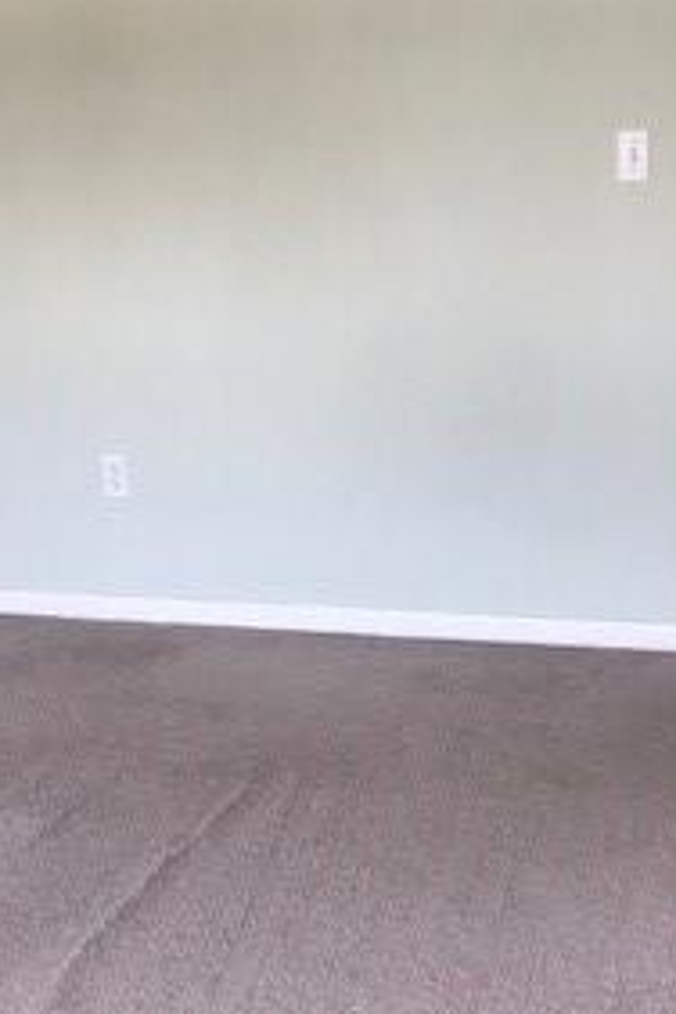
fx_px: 1859
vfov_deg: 30.4
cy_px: 608
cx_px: 316
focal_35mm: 66
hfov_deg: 20.6
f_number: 1.8
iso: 100
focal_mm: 3.99
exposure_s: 1/120
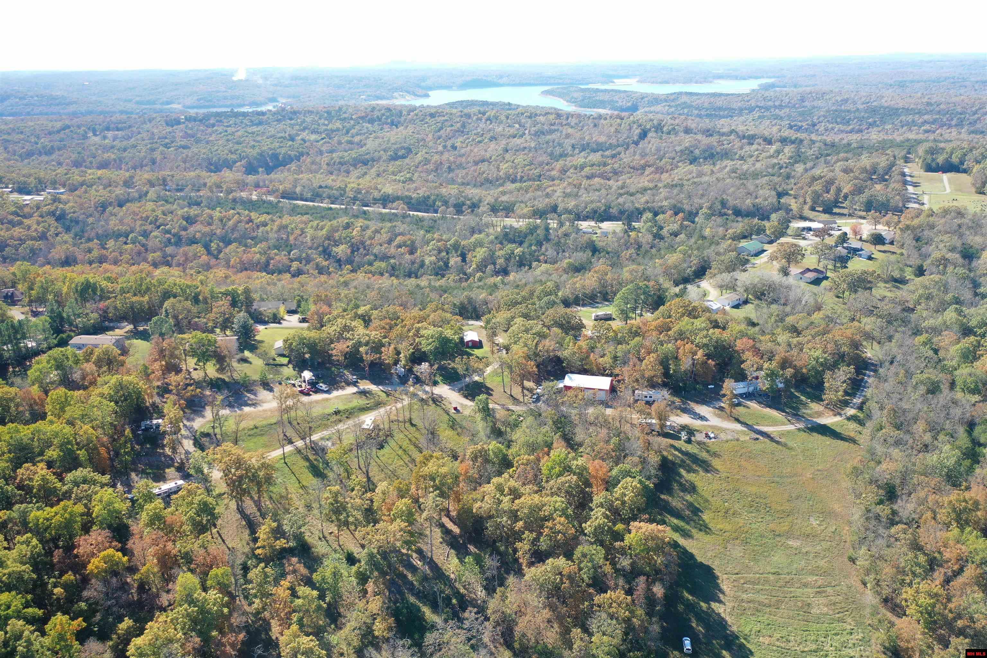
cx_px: 494
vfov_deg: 46.4
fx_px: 768
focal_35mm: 28
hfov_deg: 65.5
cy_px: 329
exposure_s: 1/30
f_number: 2.8
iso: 100
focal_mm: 10.26
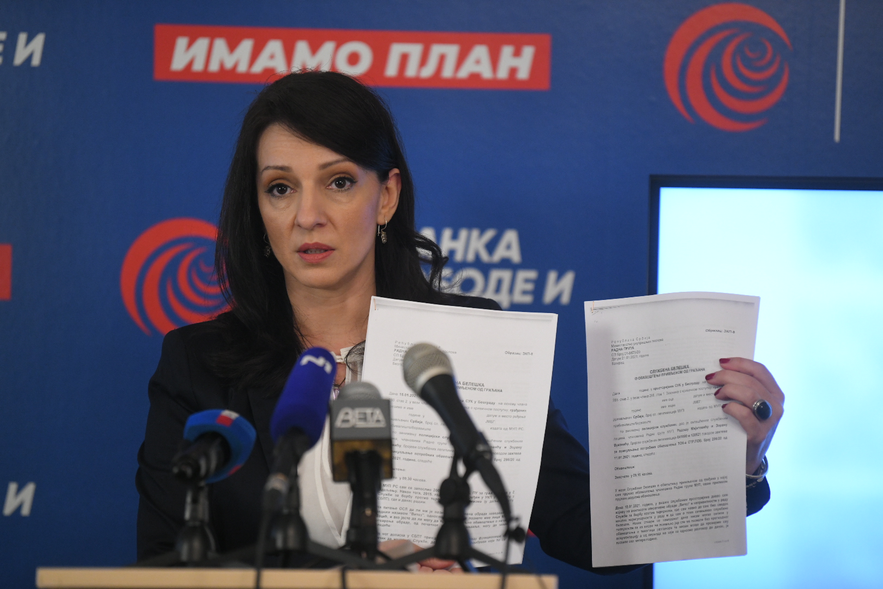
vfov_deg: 7.4
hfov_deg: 11.1
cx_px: 442
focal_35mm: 185
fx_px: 4537
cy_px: 294
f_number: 2.8
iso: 2500
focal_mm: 185
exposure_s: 1/250
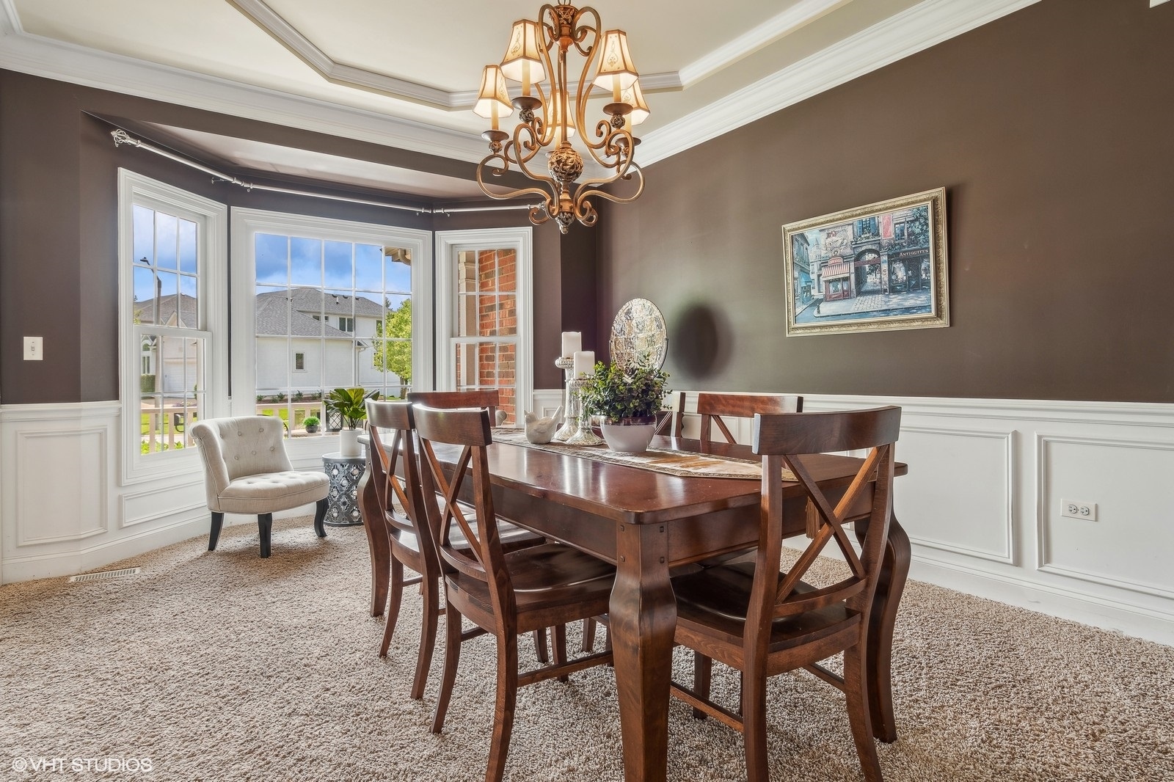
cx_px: 587
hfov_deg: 90.0
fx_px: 587
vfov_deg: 67.4
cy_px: 391
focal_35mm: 18
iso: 250
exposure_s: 1/10
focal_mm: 12
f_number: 8
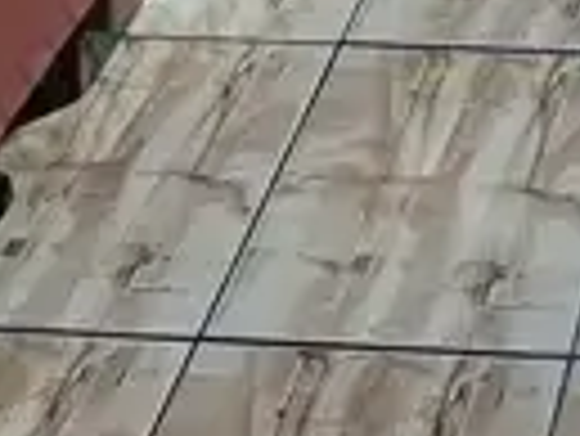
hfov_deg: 17.7
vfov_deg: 9.0
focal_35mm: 101
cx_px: 836
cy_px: -1146
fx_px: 1694
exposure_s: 1/50
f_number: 2.2
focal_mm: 1.74
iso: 50
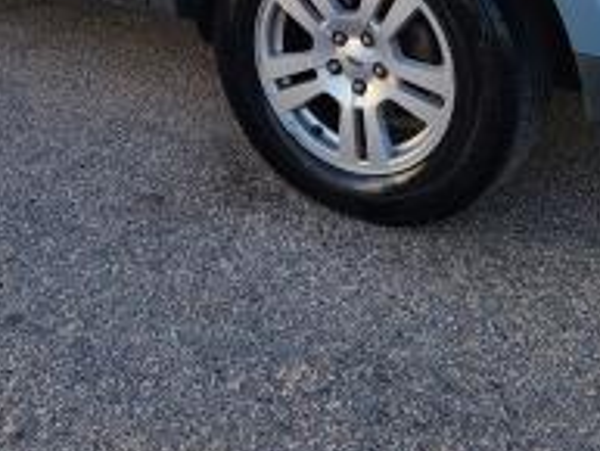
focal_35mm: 68
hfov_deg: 28.4
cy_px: -112
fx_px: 1179
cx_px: 218
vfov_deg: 20.1
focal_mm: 5.4
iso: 40
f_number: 1.8
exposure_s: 1/372
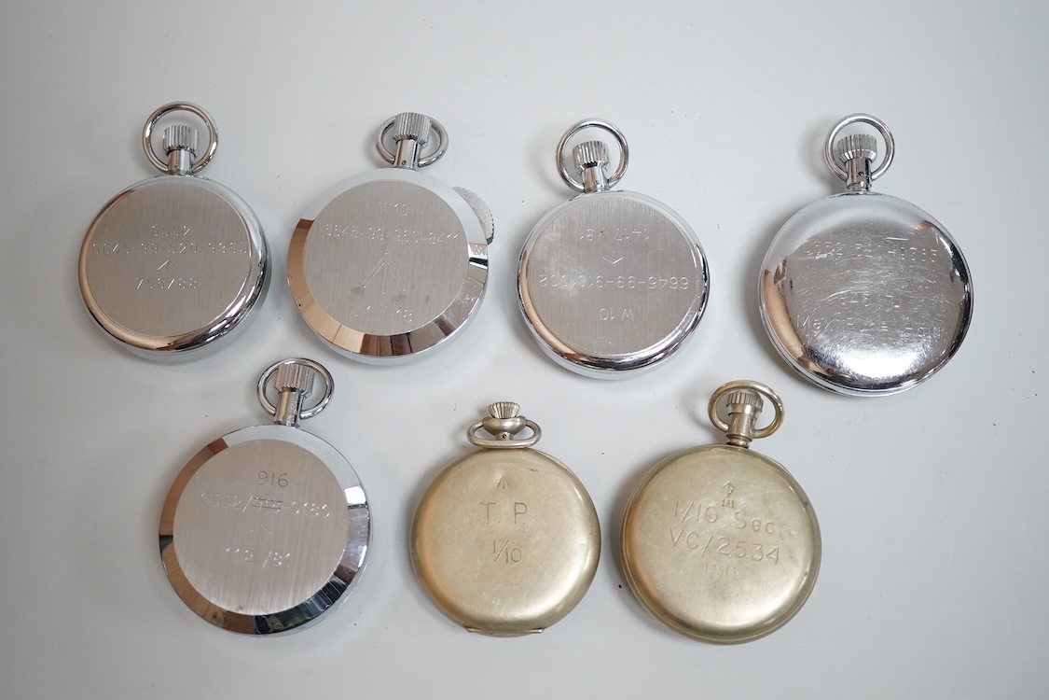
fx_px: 1311
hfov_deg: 43.6
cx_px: 524
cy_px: 350
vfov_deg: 29.9
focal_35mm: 45
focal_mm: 30
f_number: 5
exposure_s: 1/320
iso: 2500
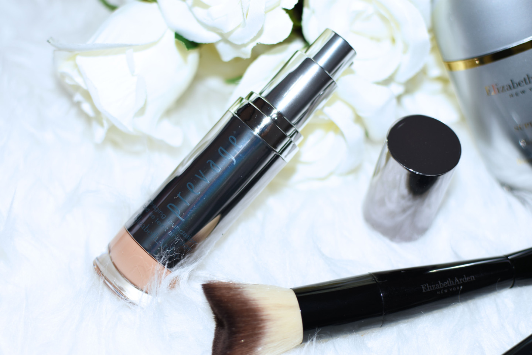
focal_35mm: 52
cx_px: 266
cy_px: 178
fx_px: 776
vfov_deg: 25.8
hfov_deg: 37.9
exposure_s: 1/60
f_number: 2.8
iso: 100
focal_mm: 35
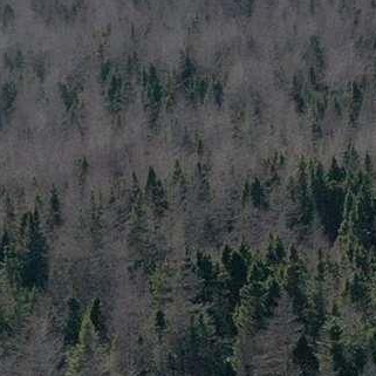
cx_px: 1235
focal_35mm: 228
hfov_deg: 6.7
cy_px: 429
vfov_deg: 7.6
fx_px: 2802
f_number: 6.3
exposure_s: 1/60
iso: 100
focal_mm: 10.26
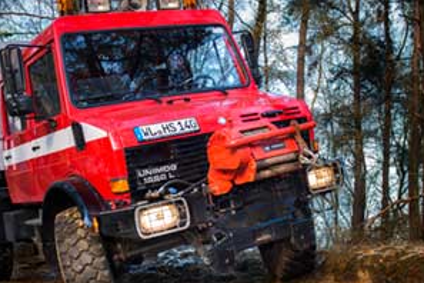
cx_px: 160
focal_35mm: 41
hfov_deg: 47.0
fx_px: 483
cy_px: 153
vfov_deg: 32.6
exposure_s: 1/250
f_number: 10
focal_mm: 29
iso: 100
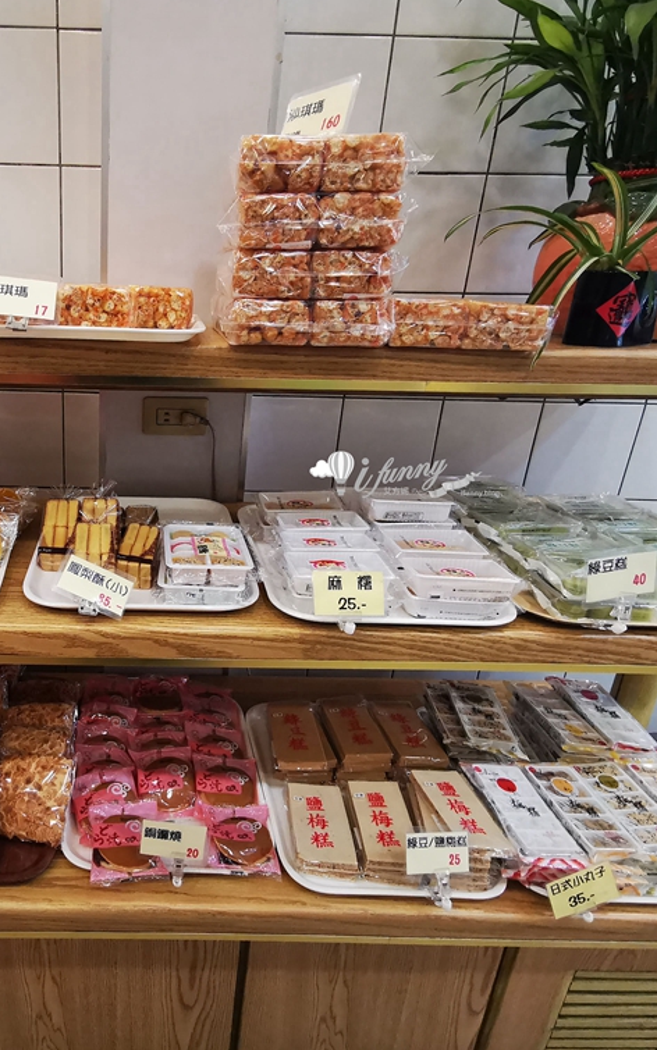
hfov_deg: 50.0
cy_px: 522
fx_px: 659
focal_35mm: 23
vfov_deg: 77.2
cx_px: 136
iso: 250
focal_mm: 2.35
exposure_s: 1/60
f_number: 2.2
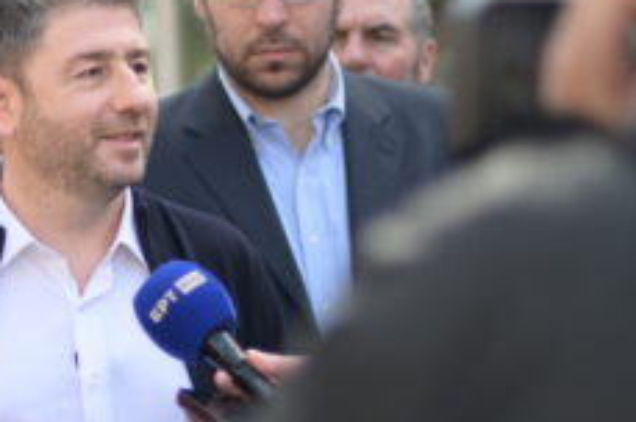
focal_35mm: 168
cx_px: 17
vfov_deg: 8.1
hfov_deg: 12.1
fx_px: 2964
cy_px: 341
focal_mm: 50
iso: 1000
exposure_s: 1/13000
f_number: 1.8
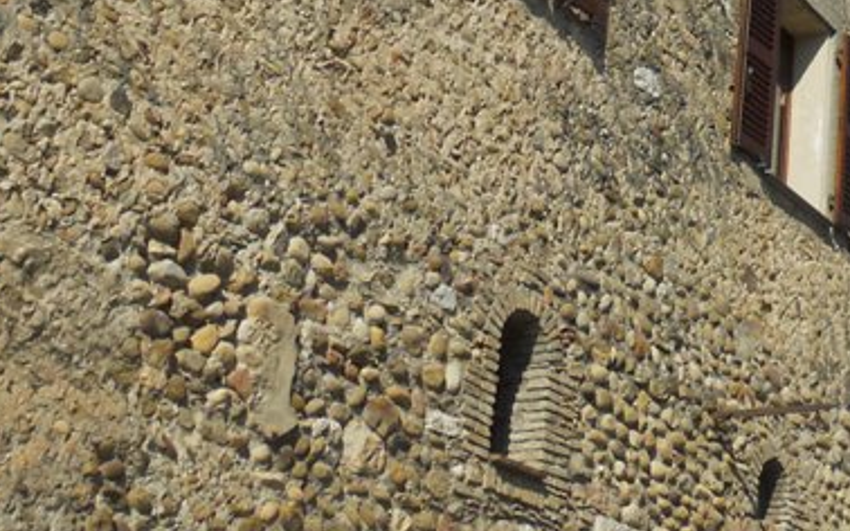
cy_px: 245
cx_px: 1012
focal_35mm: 92
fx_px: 2131
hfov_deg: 21.1
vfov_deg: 14.2
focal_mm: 5.8
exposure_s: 1/1500
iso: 80
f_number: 3.5
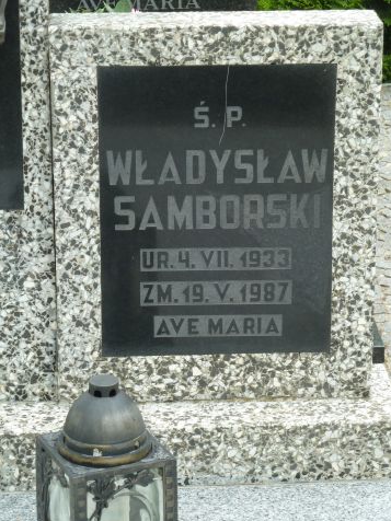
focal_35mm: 129
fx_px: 1943
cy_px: 262
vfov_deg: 15.3
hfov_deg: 11.5
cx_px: 196
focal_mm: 21
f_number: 4.4
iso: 100
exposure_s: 1/50
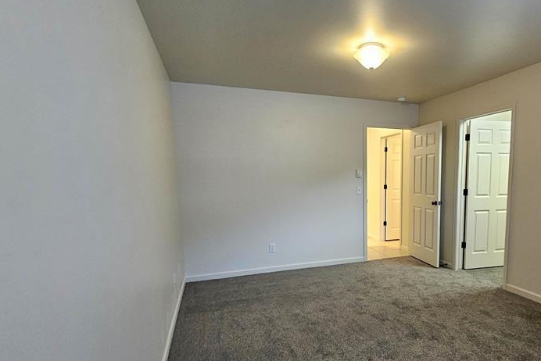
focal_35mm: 20
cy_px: 220
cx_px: 359
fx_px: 301
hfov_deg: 81.3
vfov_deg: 61.3
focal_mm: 2.2
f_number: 2.2
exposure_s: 1/40
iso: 320
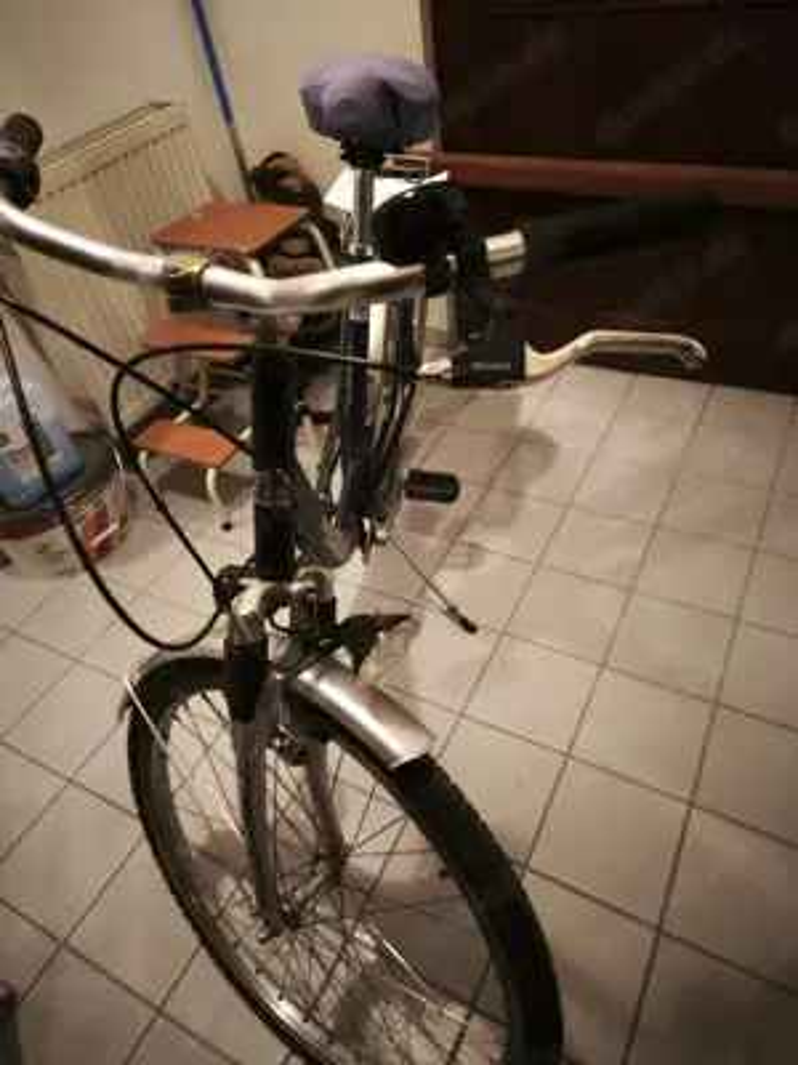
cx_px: 399
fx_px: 707
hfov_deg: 58.9
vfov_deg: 73.9
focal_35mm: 23
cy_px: 532
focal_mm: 5.35
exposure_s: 1/25
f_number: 1.7
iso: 3200
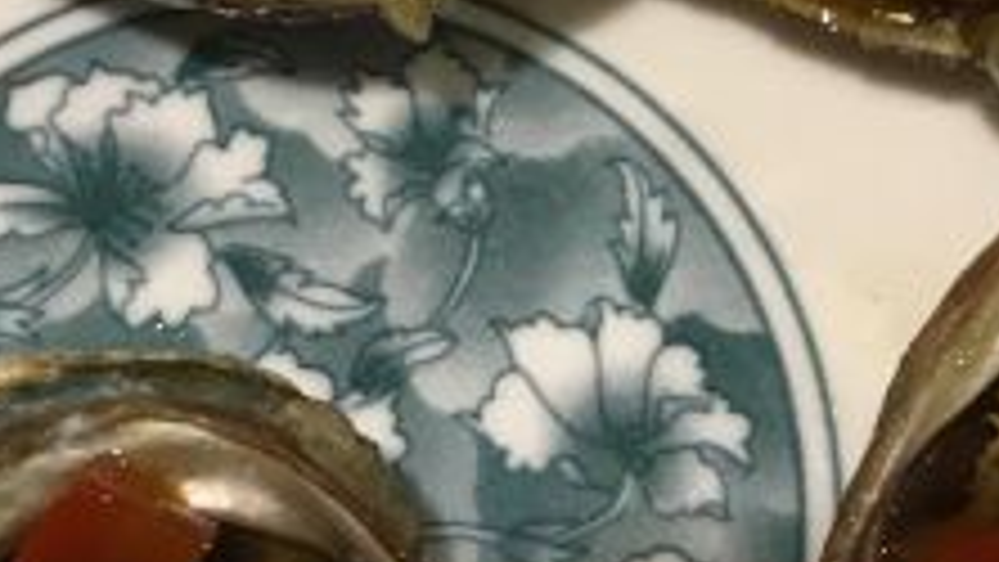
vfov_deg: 12.6
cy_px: 117
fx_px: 2544
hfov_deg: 22.2
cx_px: 578
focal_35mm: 96
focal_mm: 3.99
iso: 100
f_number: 1.8
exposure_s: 1/9
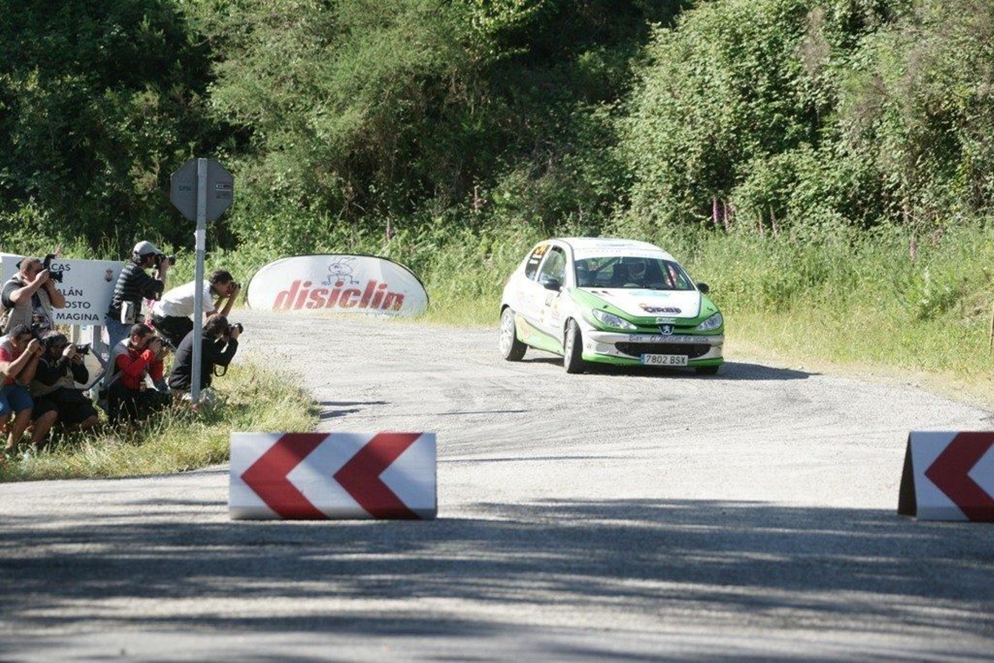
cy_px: 332
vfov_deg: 7.6
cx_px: 497
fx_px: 4970
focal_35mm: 180
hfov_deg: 11.4
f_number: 5
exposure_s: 1/1600
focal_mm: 180
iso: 800
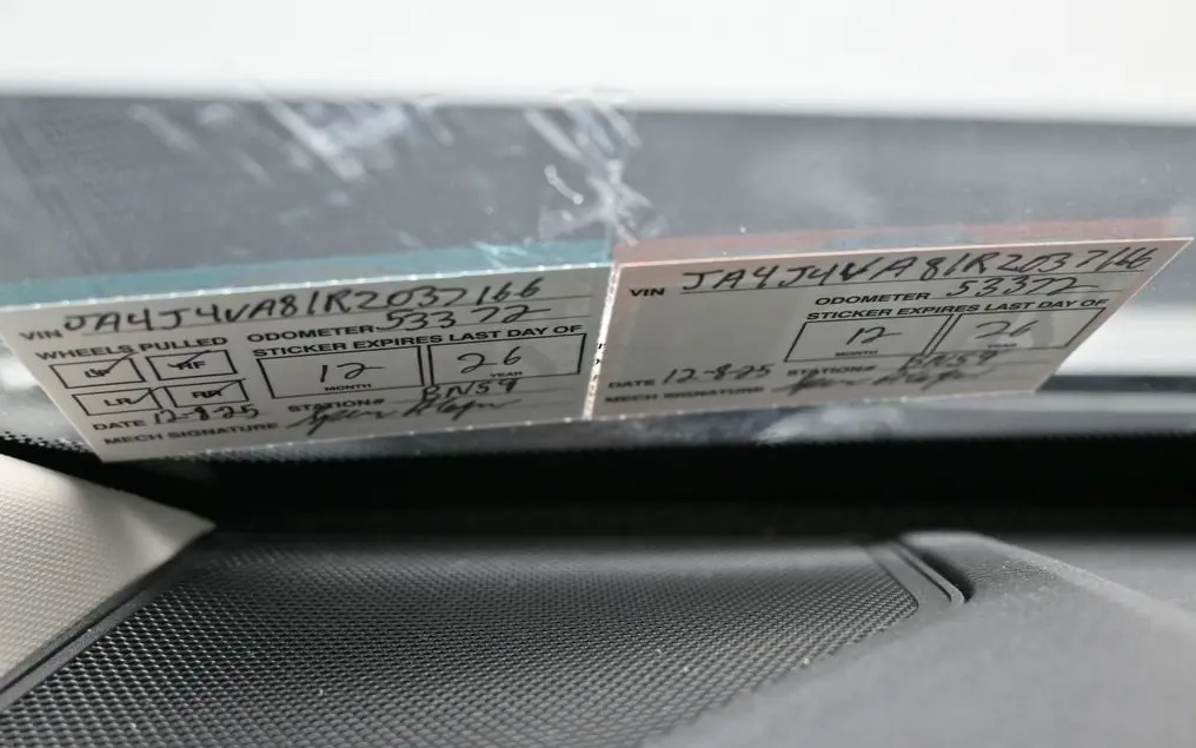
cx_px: 598
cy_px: 362
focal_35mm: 39
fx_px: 1255
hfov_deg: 50.9
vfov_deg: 33.2
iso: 500
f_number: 4.2
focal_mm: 25
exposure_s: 1/125
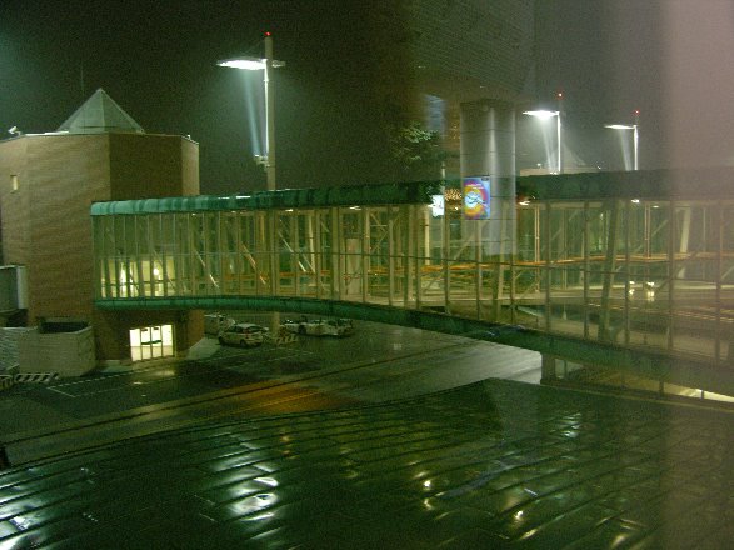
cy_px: 275
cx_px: 367
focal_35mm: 35
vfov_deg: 40.7
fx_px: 742
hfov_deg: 52.6
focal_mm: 8.9
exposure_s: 1/2.1
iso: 200
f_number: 2.8
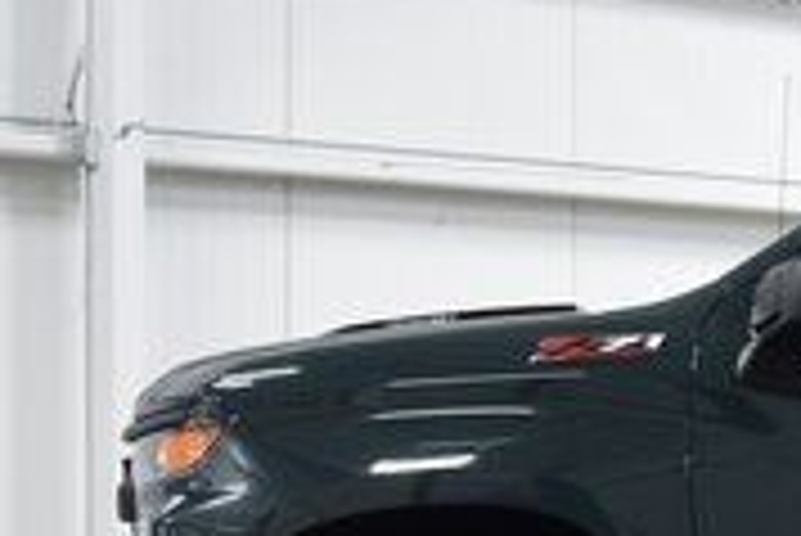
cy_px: 502
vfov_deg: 9.4
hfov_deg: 12.9
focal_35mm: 146
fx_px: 3247
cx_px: 1404
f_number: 5
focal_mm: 27
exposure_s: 1/60
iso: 1600
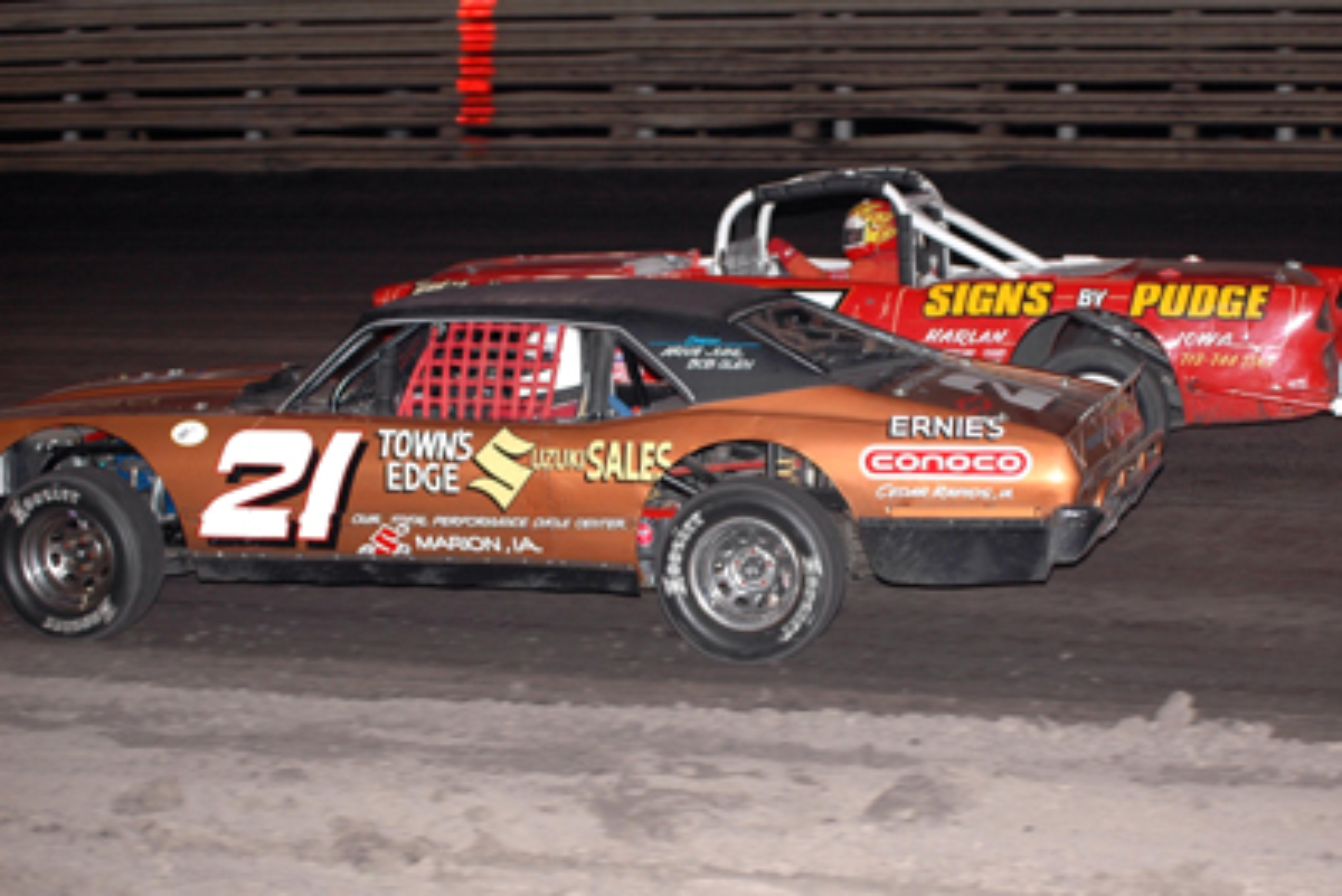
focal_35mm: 75
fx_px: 2797
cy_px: 448
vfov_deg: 18.2
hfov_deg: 27.0
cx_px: 671
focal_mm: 50
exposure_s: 1/500
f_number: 2.8
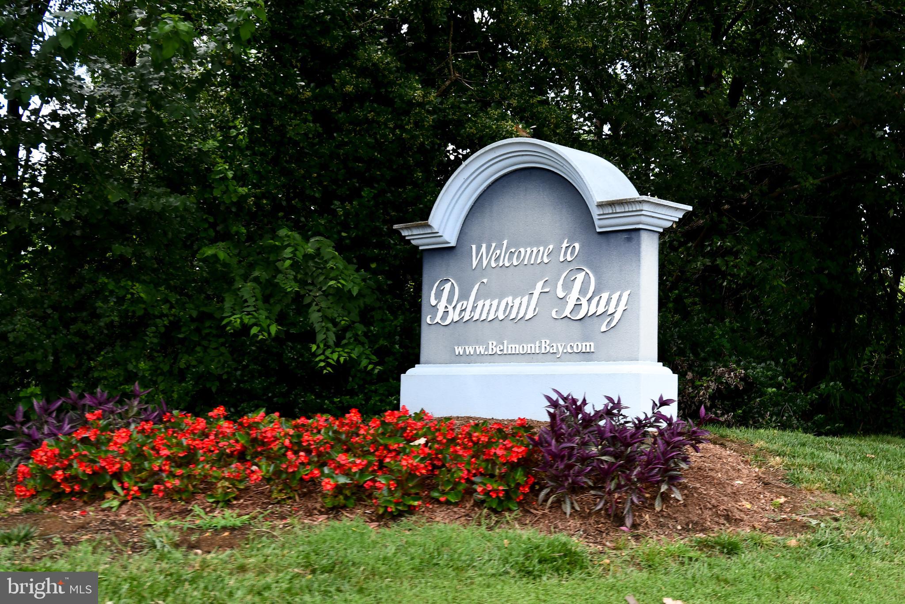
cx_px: 452
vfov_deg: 36.9
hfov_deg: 53.1
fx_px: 905
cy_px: 302
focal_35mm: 36
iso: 200
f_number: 5.6
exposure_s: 1/250
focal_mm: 24
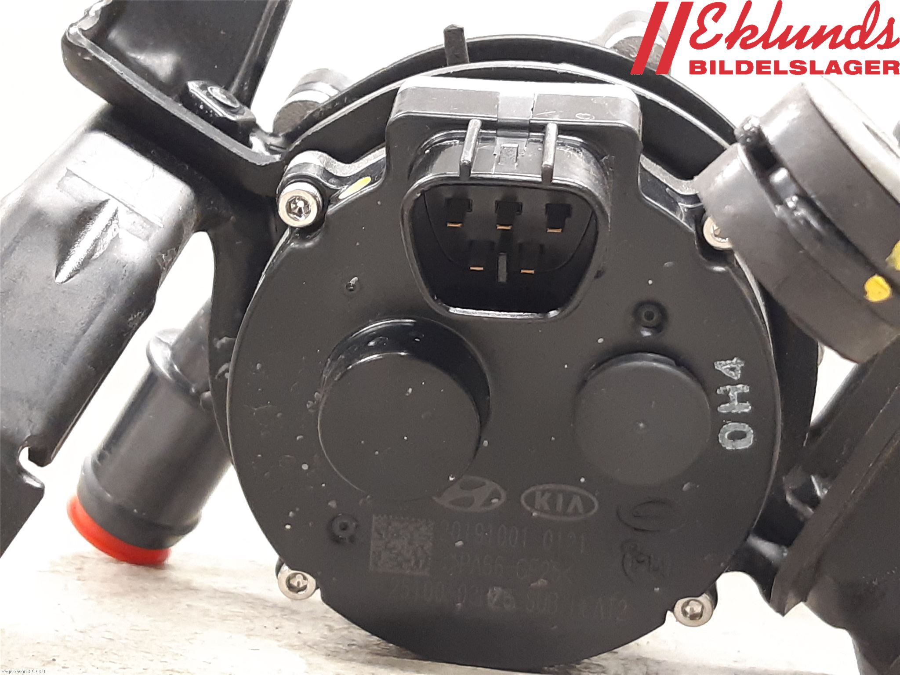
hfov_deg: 67.3
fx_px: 676
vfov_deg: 53.1
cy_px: 338
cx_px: 450
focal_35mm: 26
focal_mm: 3.93
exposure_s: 1/25
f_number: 1.7
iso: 250
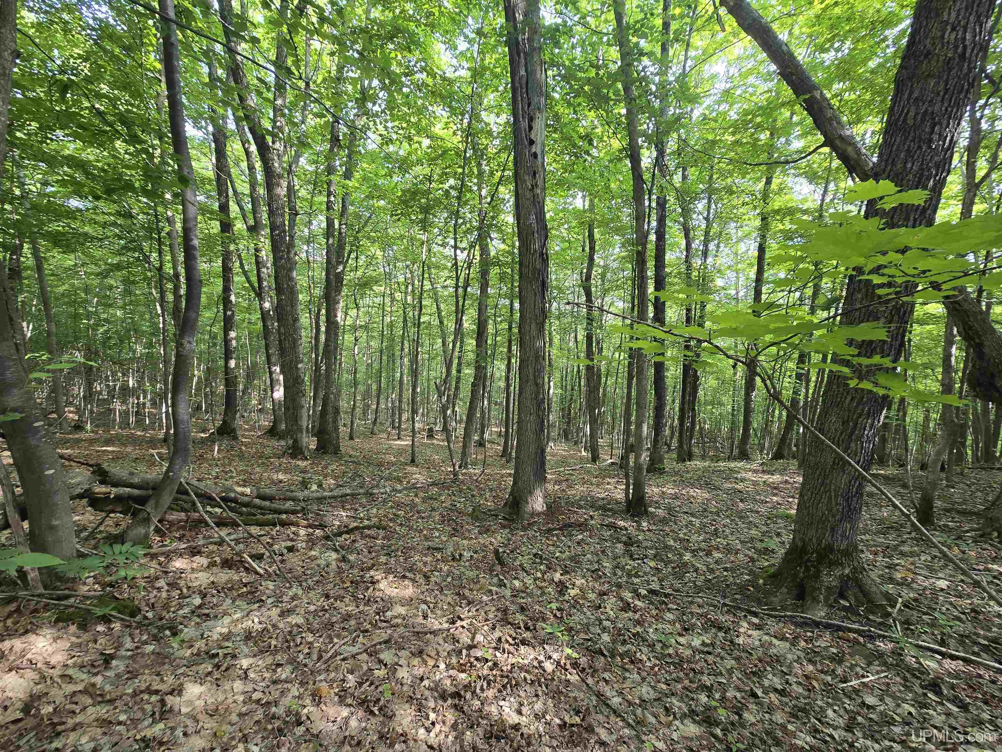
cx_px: 501
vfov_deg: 89.9
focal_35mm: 13
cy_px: 376
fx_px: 376
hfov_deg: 106.2
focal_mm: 2.2
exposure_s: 1/60
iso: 80
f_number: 2.2
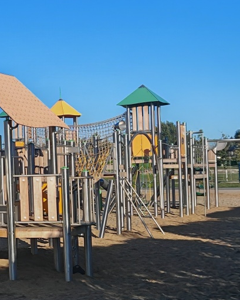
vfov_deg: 30.0
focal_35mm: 63
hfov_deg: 20.3
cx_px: -135
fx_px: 559
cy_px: 155
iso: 50
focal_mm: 1.82
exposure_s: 1/610
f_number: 2
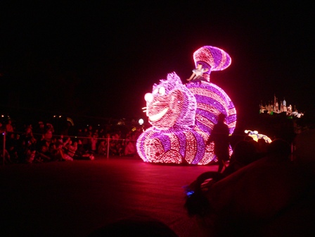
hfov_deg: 52.6
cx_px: 158
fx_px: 318
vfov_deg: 40.7
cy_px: 118
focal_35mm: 35
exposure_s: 1/4
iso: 100
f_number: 2.8
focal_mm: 5.8
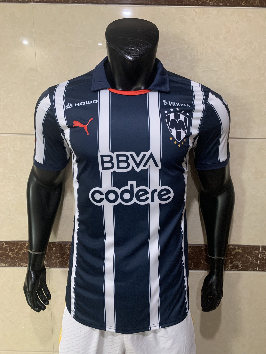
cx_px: 133
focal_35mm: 26
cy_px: 177
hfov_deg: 53.1
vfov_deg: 67.3
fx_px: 266
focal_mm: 4.25
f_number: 1.8
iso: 400
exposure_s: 1/40
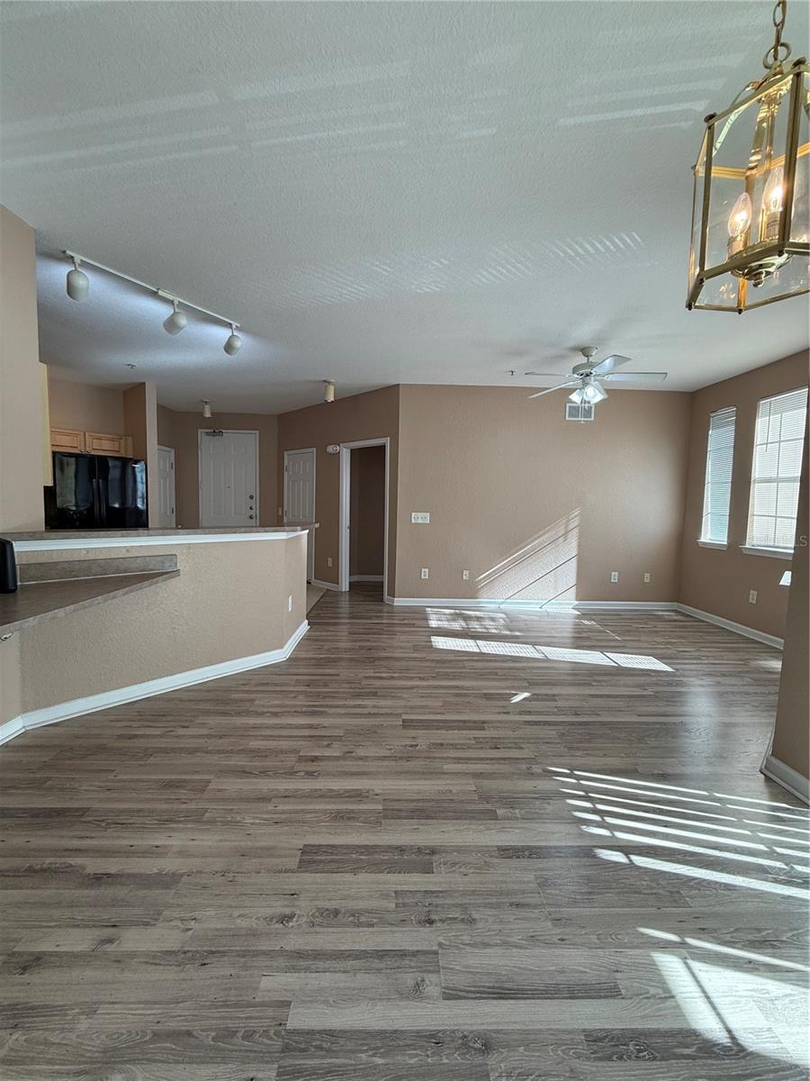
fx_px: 437
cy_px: 540
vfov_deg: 102.1
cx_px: 405
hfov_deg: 85.7
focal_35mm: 14
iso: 64
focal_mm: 2.22
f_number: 2.2
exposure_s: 1/120
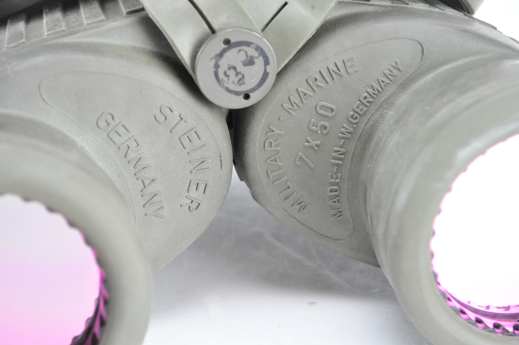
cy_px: 172
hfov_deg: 24.6
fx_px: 1188
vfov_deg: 16.5
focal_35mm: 82
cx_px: 260
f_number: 7.1
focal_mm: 55
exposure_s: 1/125
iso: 3200
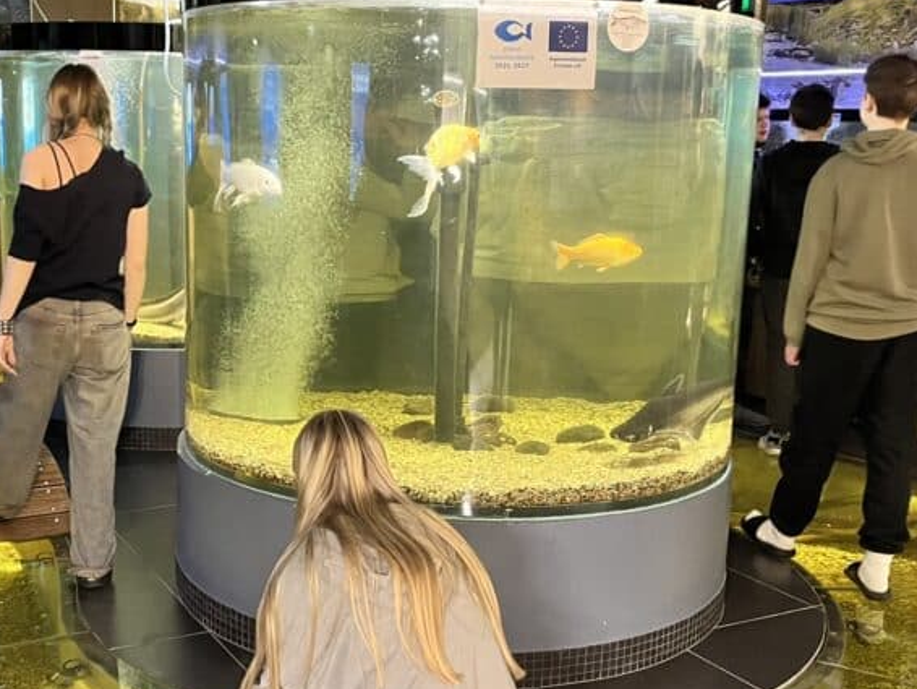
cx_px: 376
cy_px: 373
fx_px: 1246
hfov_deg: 40.3
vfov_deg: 30.9
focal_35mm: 47
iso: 400
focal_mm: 5.1
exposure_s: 1/33
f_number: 1.6
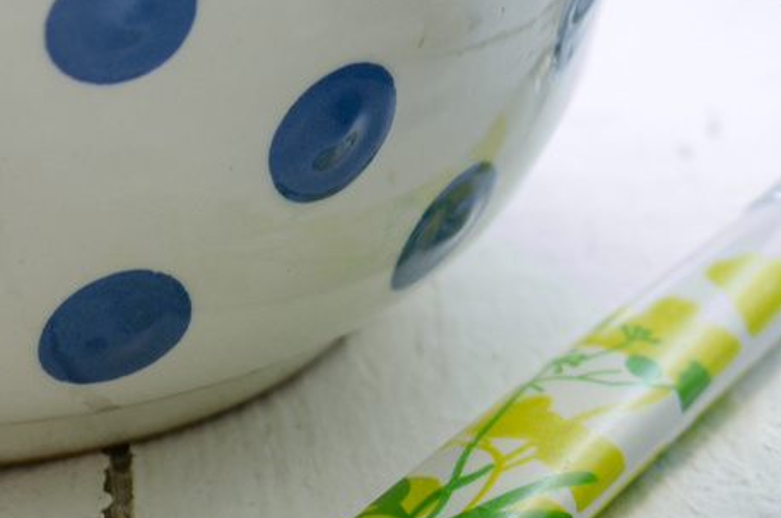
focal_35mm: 689
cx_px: 301
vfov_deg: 2.0
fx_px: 14925
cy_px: -269
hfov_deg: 3.0
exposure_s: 1/13
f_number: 3.5
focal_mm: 105
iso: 200
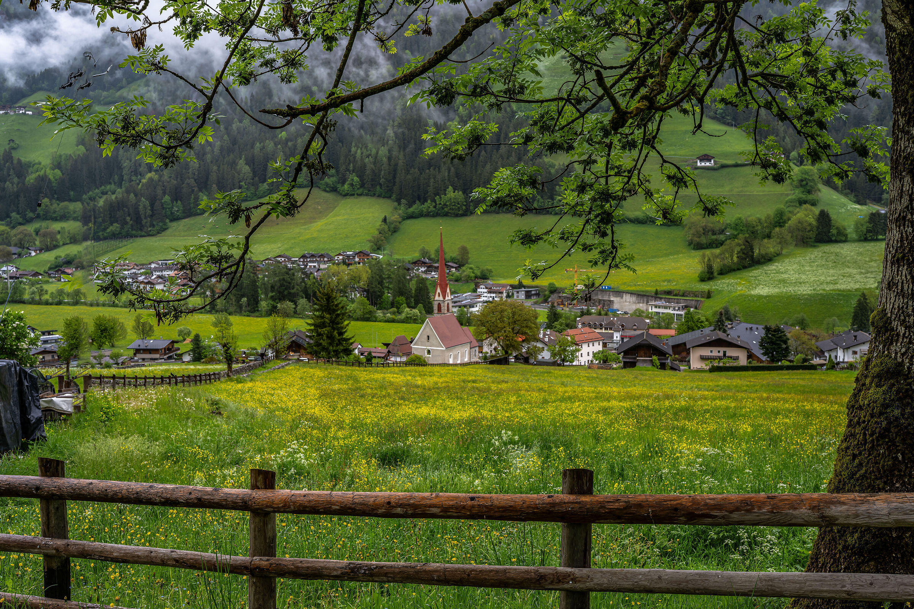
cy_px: 304
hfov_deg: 54.4
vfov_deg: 37.9
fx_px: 889
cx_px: 457
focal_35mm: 35
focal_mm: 35
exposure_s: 1/60
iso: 100
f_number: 8
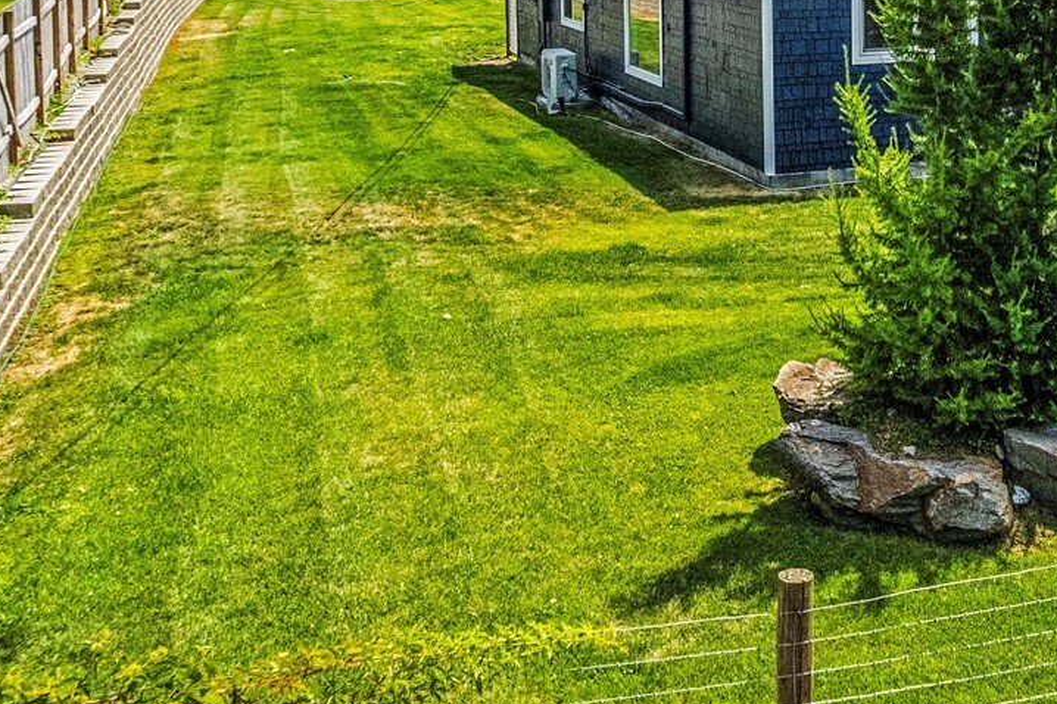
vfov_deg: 25.0
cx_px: 969
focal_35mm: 52
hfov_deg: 35.7
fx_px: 1526
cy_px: 35
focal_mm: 8.38
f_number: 2.8
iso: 200
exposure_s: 1/8000
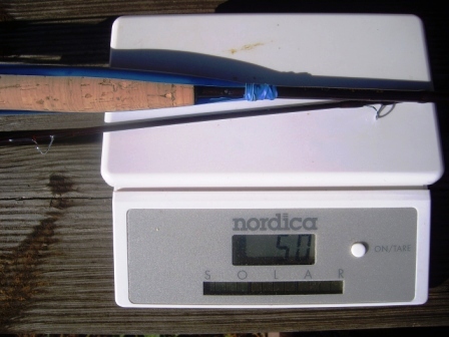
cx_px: 224
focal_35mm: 35
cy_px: 168
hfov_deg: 52.6
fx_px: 454
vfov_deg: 40.7
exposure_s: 1/250
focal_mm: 5.8
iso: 50
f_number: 7.1
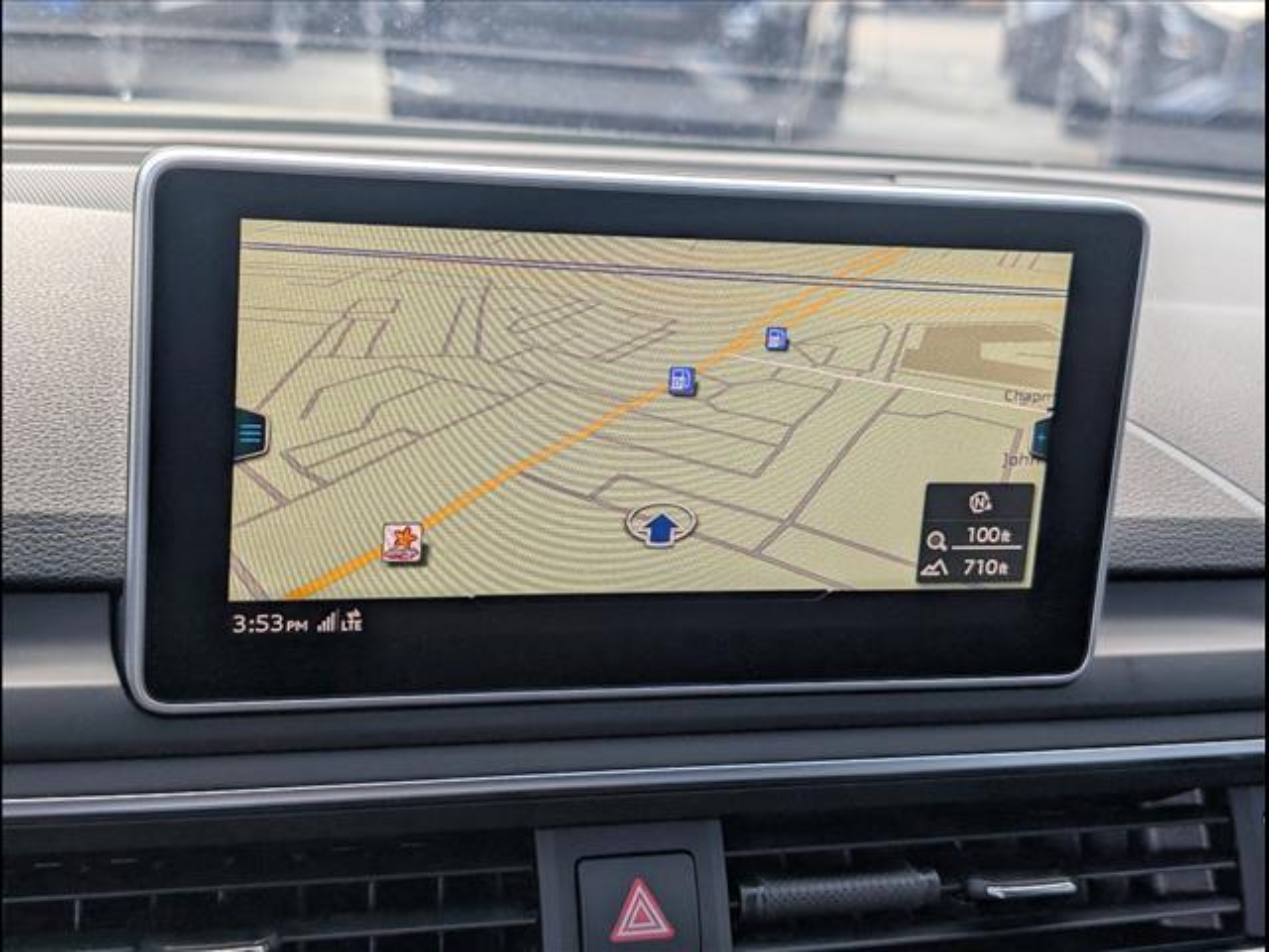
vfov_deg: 29.7
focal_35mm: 49
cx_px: 634
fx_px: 1796
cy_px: 476
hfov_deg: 38.9
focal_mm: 6.9
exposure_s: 1/263
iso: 31
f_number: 1.68
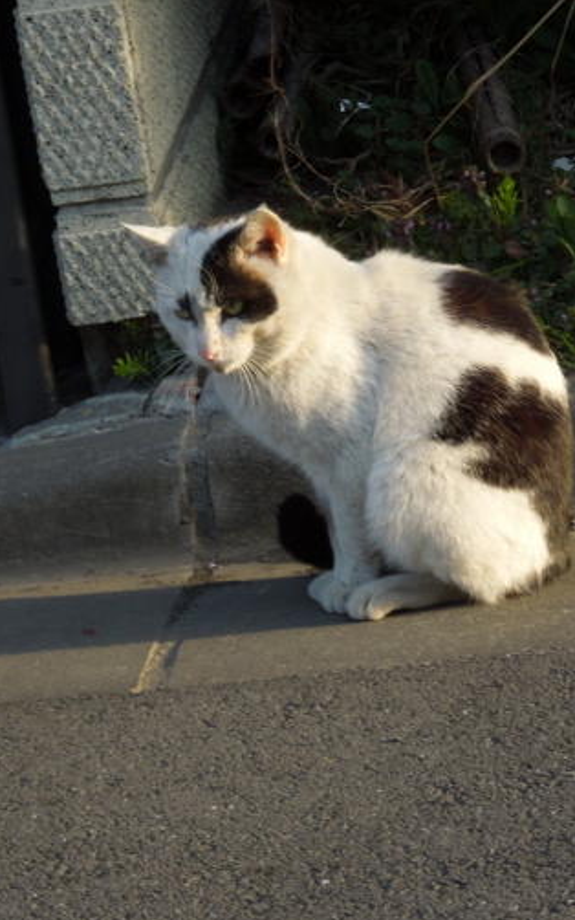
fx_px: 4485
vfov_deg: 11.7
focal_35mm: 179
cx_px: 256
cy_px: 383
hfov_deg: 7.3
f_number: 4.7
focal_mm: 19.1
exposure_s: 1/100
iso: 110
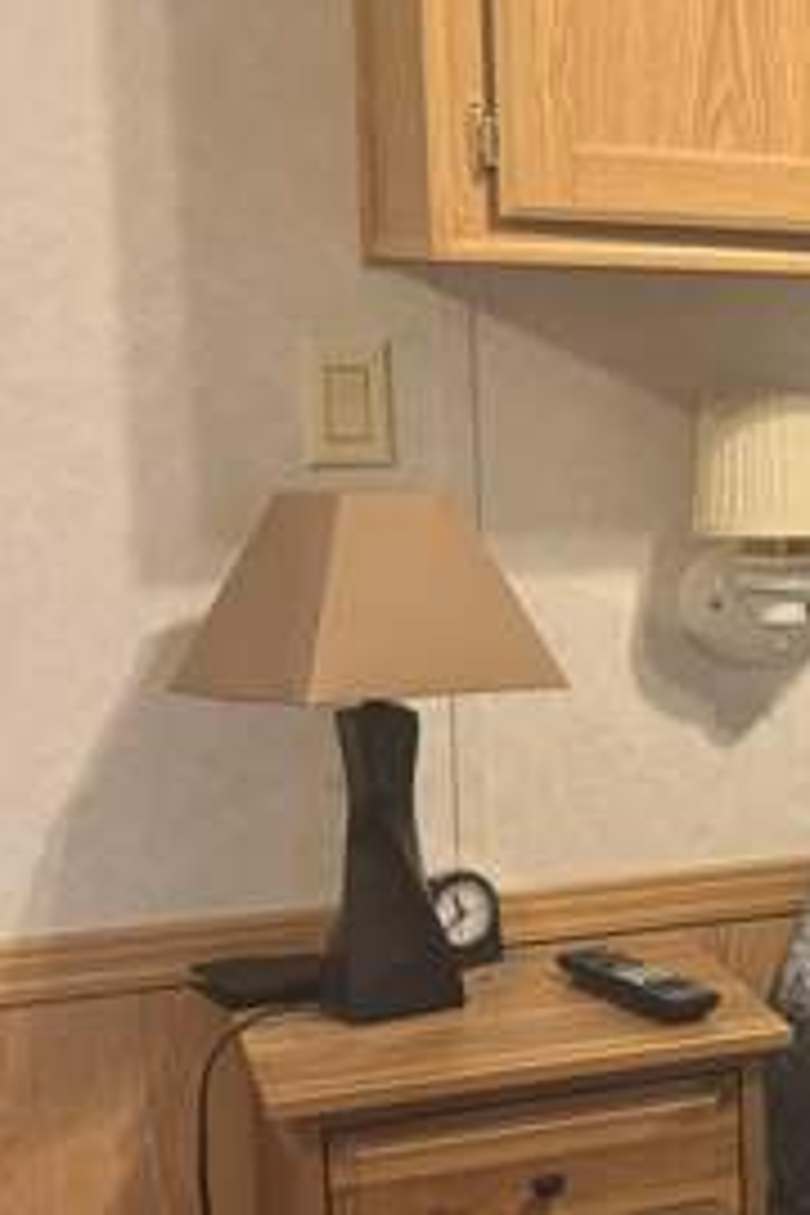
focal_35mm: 74
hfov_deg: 14.2
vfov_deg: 27.3
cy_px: 657
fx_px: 2497
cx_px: 1796
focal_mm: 6.76
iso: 400
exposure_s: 1/60
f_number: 1.78
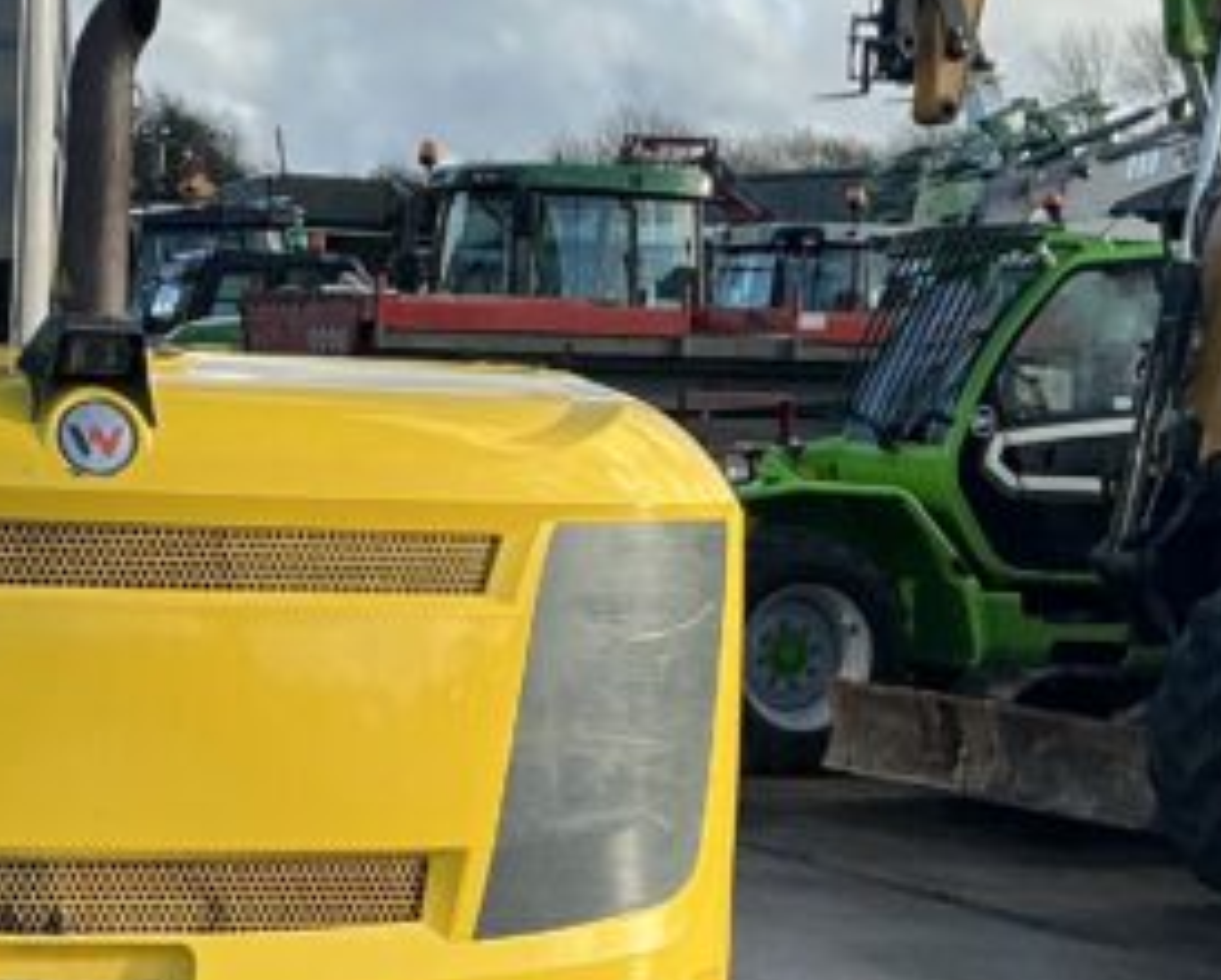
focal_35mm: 102
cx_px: 165
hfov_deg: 18.5
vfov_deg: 15.1
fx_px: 3691
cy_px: 695
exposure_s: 1/883
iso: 25
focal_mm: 3
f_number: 1.8
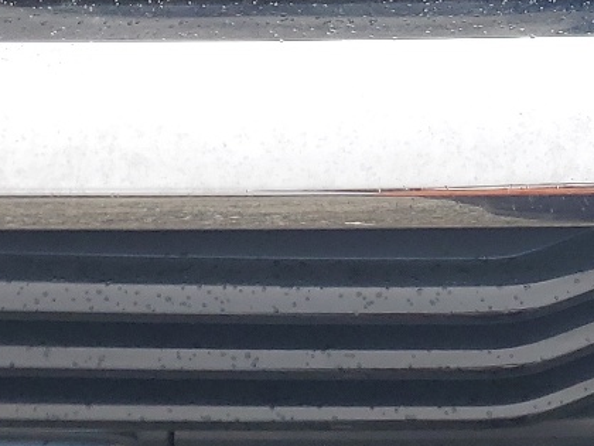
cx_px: 635
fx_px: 1699
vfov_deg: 13.4
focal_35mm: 99
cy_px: -367
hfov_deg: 19.1
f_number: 1.5
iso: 50
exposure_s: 1/333
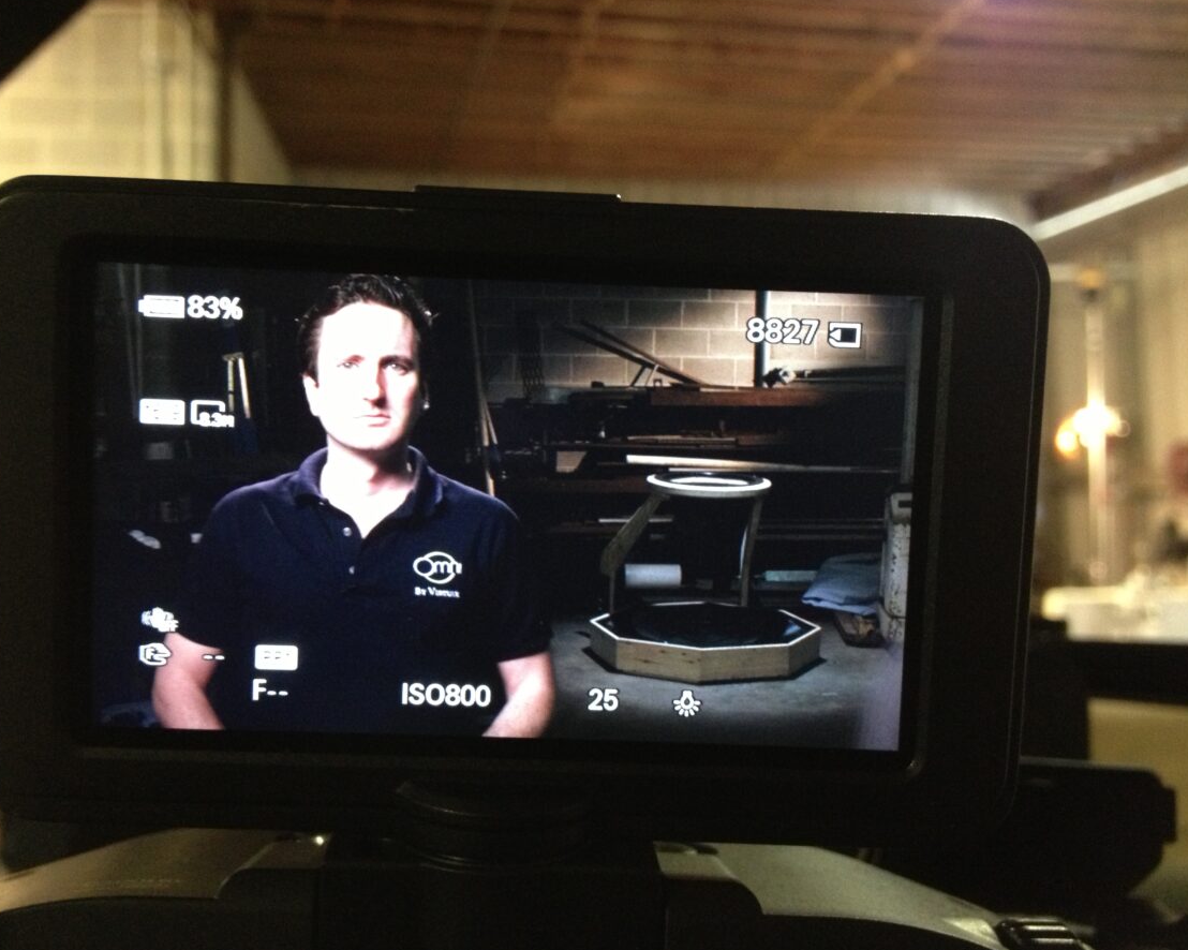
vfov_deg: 40.1
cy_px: 471
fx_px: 1301
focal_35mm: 37
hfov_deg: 49.1
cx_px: 559
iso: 400
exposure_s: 1/15
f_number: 2.4
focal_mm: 4.28
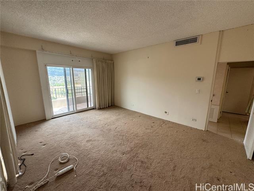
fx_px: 103
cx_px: 127
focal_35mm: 14
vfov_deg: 85.7
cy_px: 96
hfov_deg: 102.1
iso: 100
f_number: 2.2
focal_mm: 2.22
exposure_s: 1/120
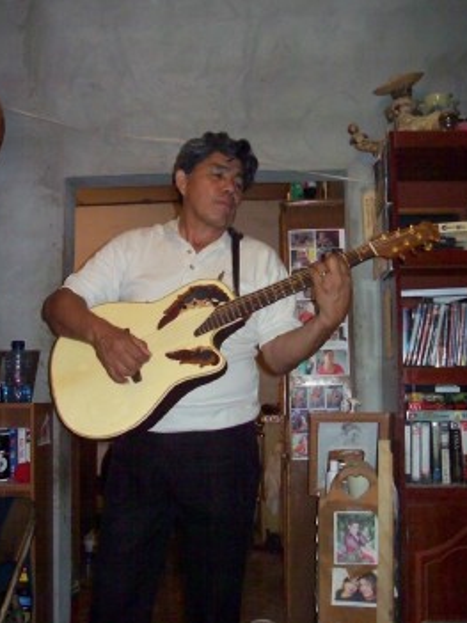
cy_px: 295
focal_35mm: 41
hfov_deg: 35.1
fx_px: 738
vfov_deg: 45.8
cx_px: 216
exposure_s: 1/64
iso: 160
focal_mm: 6
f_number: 2.7
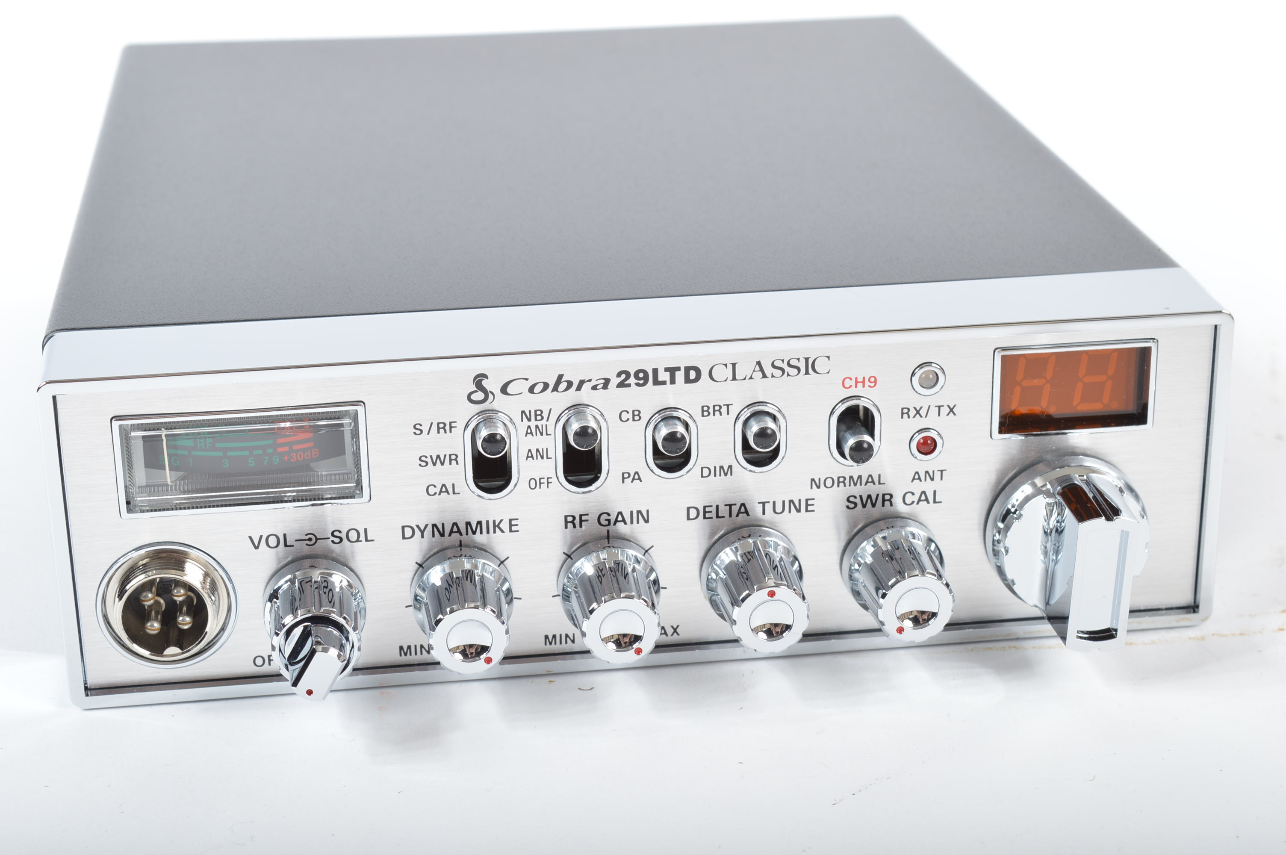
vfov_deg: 18.9
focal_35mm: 72
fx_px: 2570
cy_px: 428
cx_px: 643
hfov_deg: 28.1
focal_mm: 48
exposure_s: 1/200
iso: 100
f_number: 13
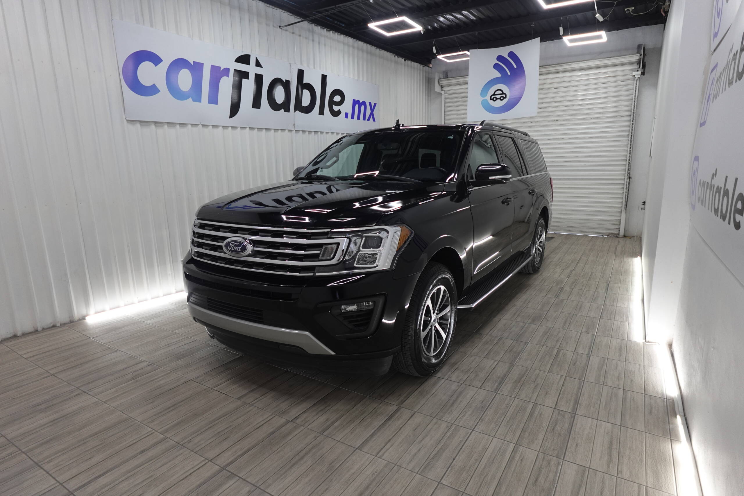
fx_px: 413
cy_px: 248
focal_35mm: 20
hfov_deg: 84.0
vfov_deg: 61.9
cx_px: 372
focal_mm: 7.6
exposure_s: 1/80
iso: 200
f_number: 2
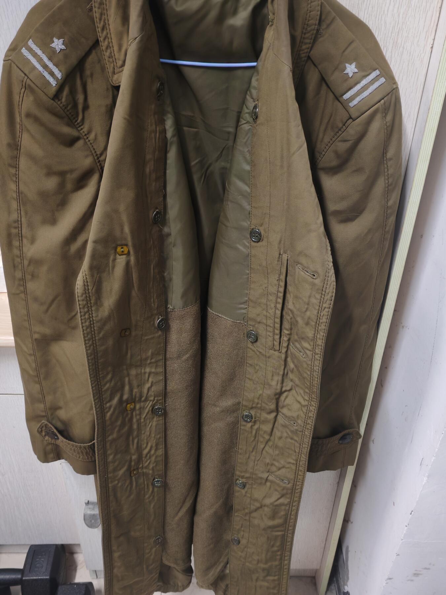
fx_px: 567
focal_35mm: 33
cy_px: 298
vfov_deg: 55.4
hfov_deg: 42.9
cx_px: 223
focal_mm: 5.52
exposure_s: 1/20
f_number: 1.95
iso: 800
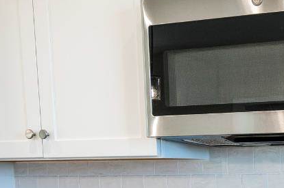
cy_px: 258
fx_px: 599
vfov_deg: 16.7
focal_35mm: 76
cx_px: 311
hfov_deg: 24.9
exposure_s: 1/60
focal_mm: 21
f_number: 4
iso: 400
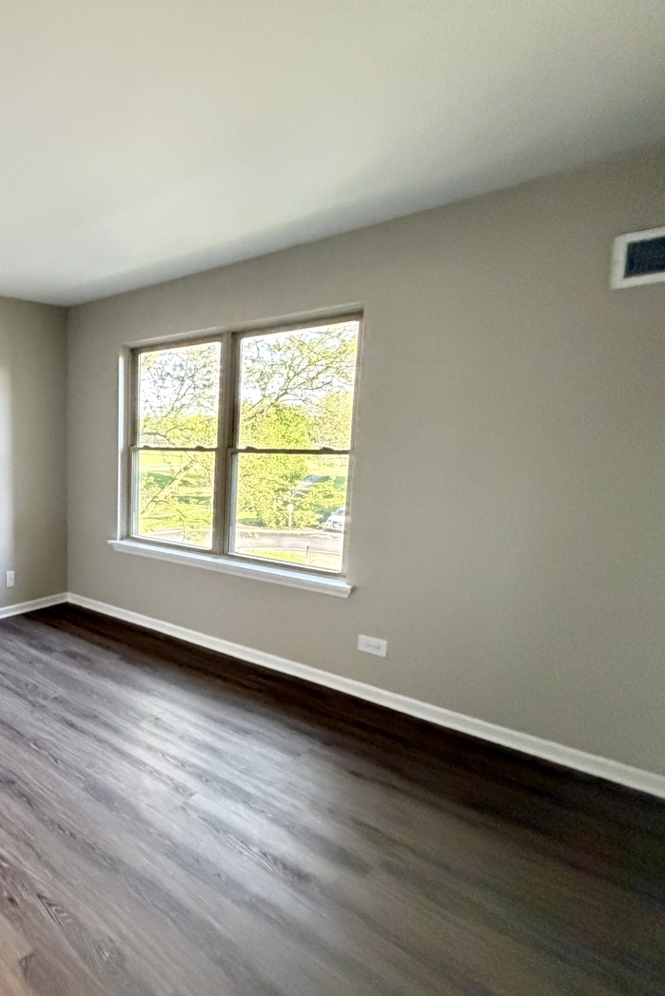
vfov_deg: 84.0
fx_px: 554
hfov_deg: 50.1
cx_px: -2
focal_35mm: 20
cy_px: 504
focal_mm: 2.22
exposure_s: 1/60
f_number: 2.2
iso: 800
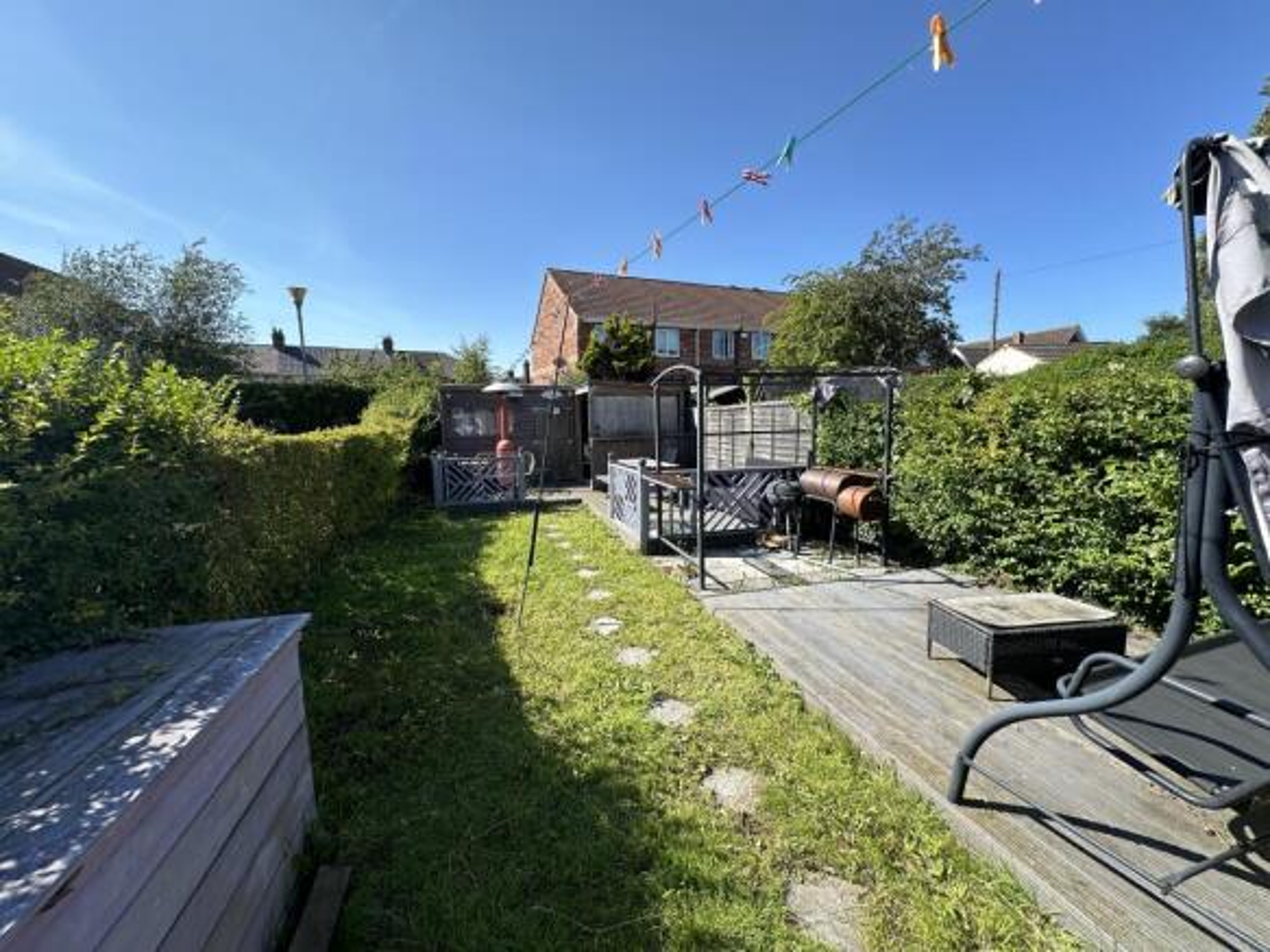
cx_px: 635
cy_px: 476
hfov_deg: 102.1
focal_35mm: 14
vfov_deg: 85.7
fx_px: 514
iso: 40
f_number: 2.2
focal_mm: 2.22
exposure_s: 1/1043
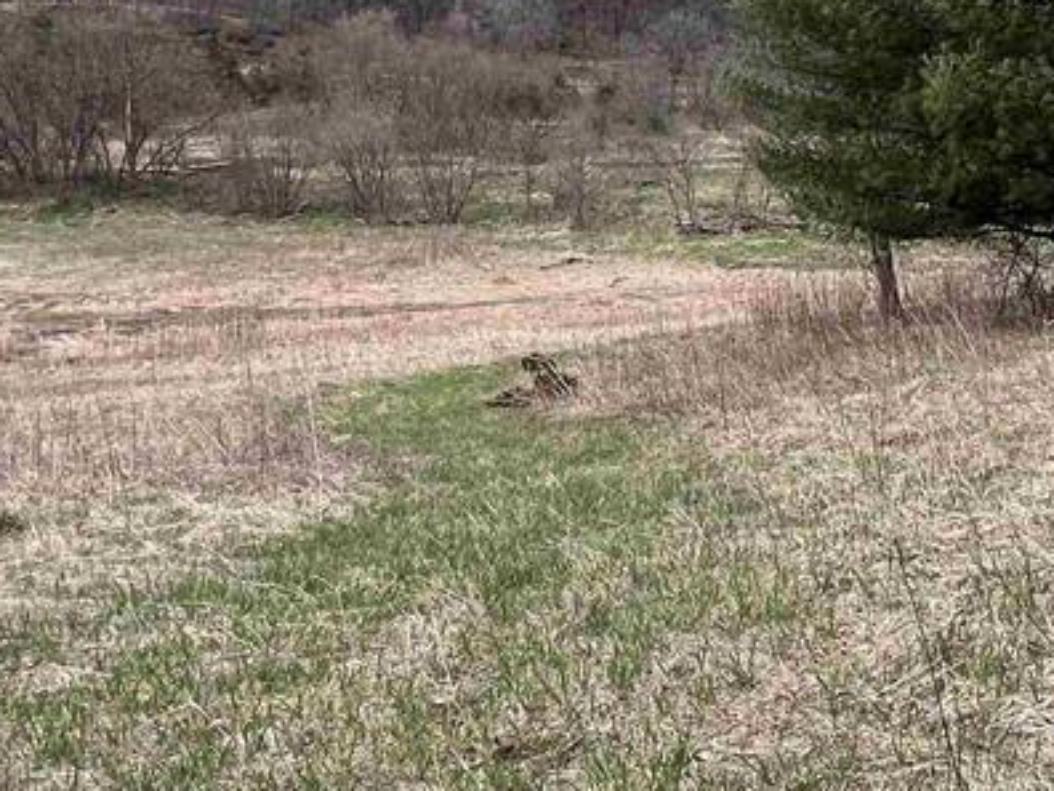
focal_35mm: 42
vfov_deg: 32.8
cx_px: 924
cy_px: 96
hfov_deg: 41.7
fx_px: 1279
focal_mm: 1.57
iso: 32
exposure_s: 1/881
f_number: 1.8
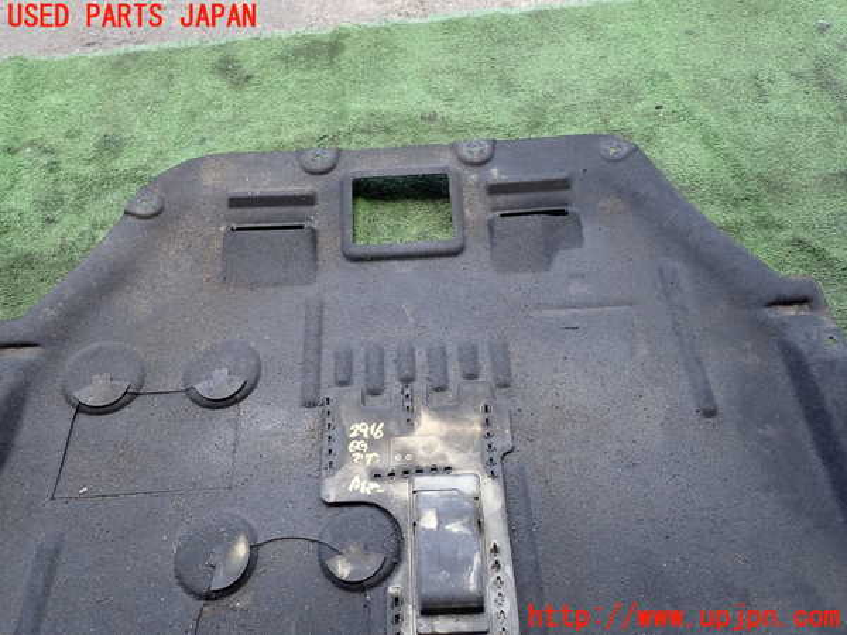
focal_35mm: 25
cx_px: 424
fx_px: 612
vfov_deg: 54.9
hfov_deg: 69.4
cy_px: 318
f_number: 2.8
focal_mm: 4.5
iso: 100
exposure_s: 1/125
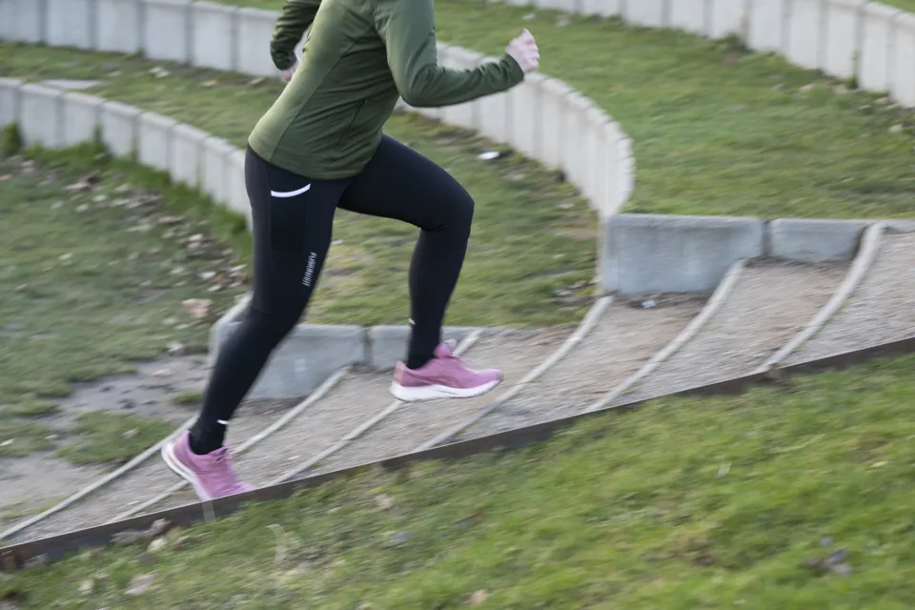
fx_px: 2669
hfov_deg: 19.5
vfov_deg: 13.0
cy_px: 305
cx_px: 458
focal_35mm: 105
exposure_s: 1/80
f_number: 5.6
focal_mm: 105
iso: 320
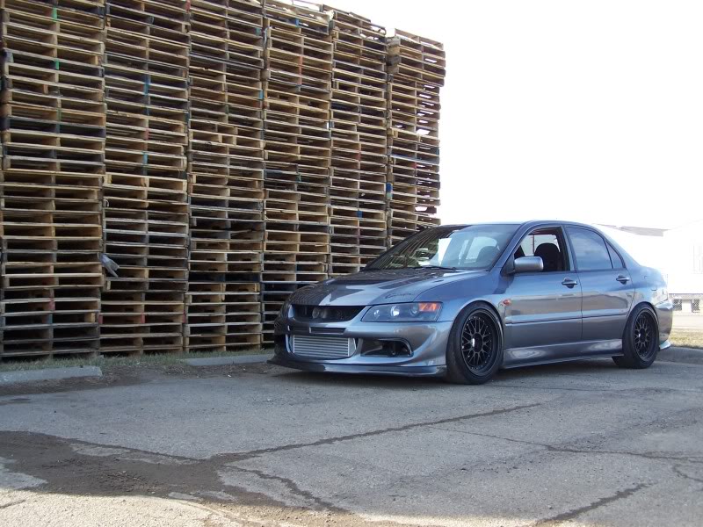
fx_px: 873
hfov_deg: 43.9
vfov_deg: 33.6
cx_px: 352
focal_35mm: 43
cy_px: 264
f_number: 2.9
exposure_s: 1/180
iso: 80
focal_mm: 7.1
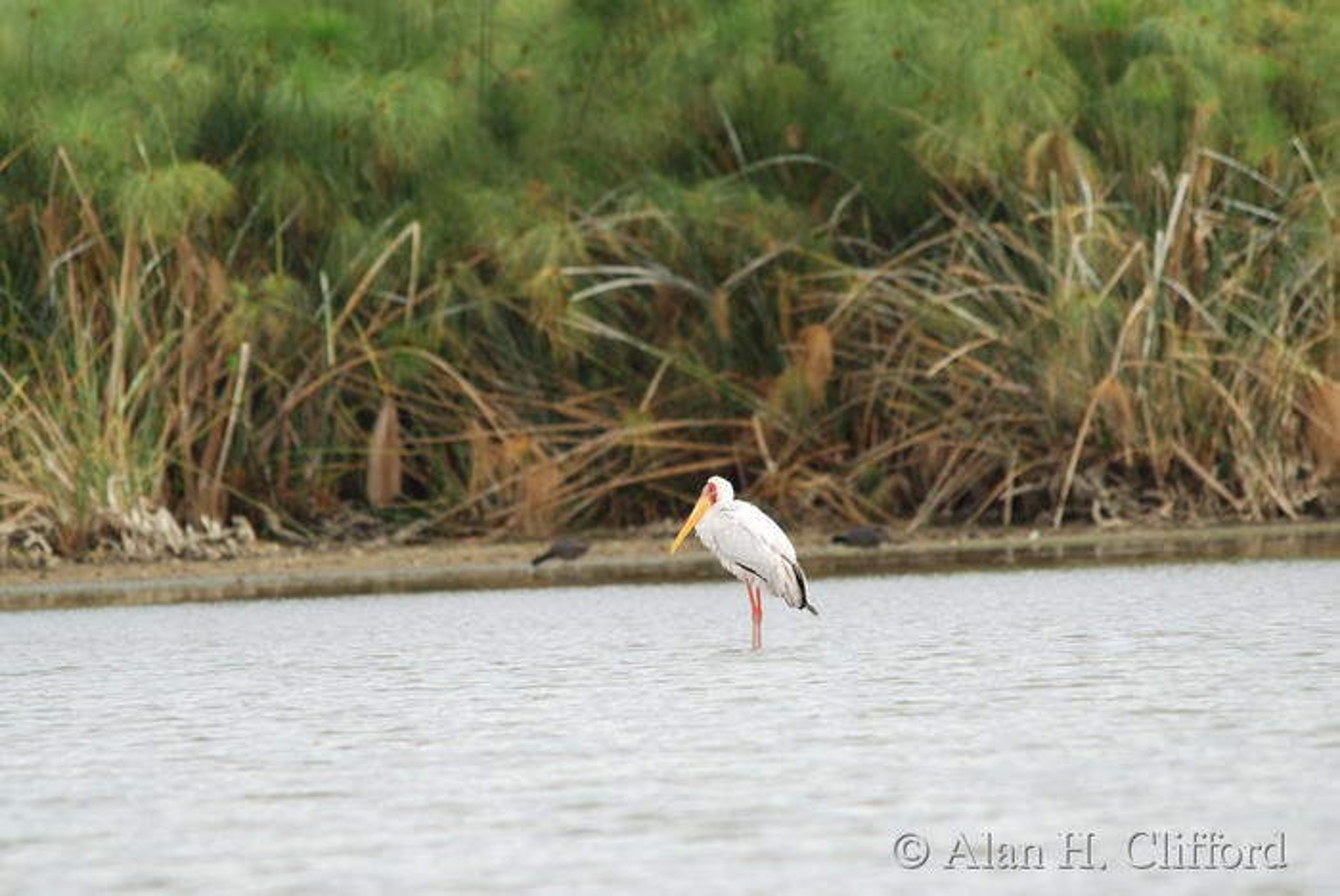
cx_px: 670
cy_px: 448
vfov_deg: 2.6
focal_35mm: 540
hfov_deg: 3.8
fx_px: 20116
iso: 100
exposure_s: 1/125
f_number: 5.6
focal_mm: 360
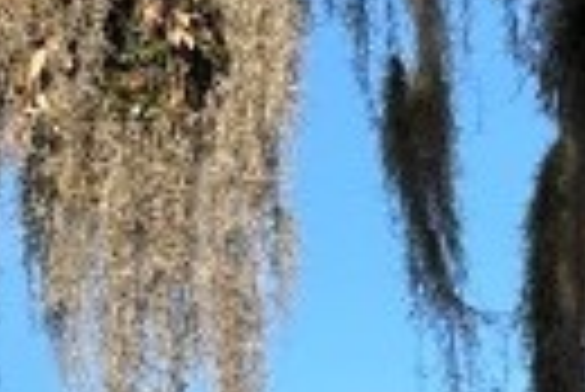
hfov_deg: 9.6
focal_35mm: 213
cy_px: 937
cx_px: 346
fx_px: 3465
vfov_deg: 6.2
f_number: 1.5
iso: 50
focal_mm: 5.7
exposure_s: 1/2571
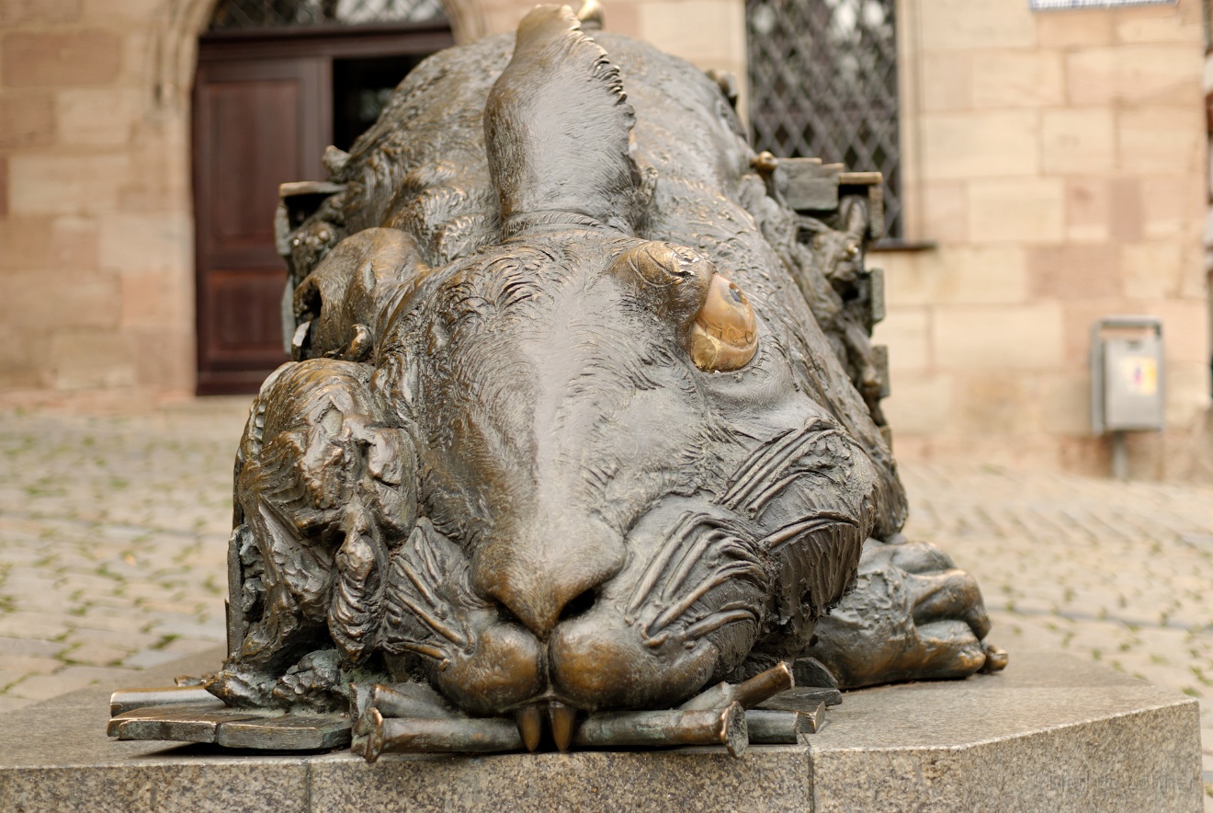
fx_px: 1518
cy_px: 406
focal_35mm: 45
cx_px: 606
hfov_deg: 43.6
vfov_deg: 30.0
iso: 100
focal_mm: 30
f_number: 2
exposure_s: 1/350
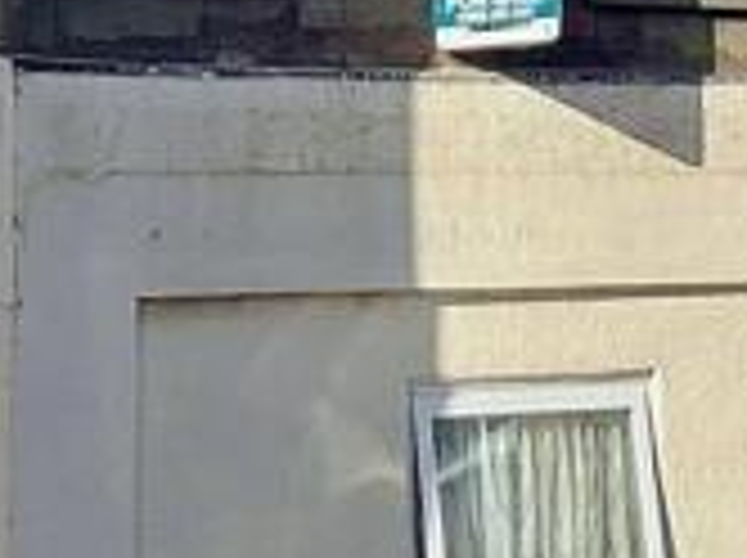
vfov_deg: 7.9
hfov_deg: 11.0
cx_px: 742
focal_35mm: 179
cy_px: -504
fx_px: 3857
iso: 16
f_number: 1.8
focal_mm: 3
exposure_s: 1/2538
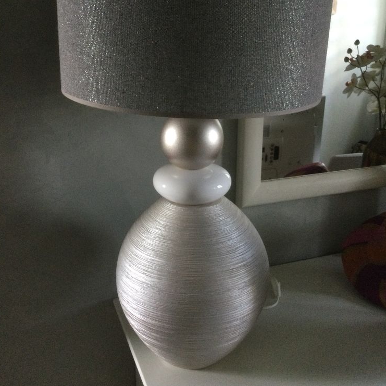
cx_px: 192
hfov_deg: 44.9
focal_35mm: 37
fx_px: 467
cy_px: 159
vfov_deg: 44.7
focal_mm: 3.3
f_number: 2.4
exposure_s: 1/33
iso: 250
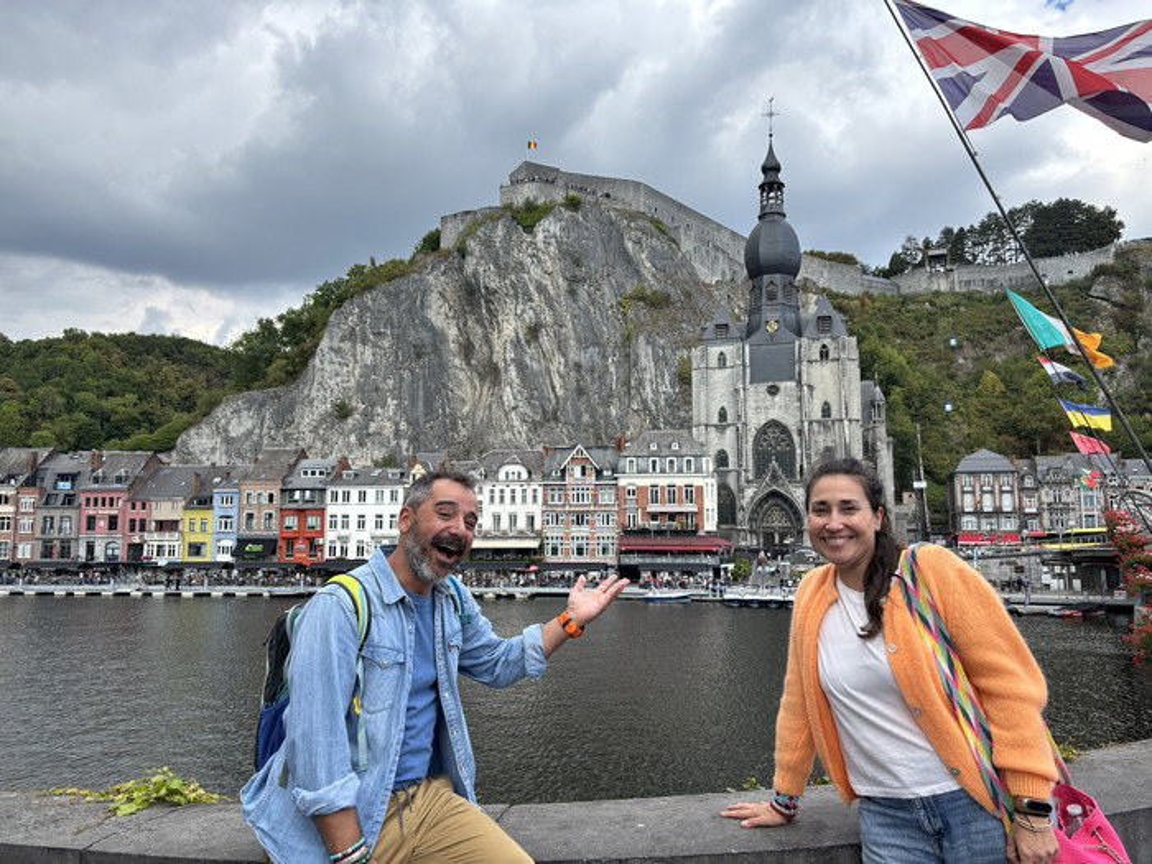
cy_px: 432
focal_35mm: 26
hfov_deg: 67.3
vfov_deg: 53.1
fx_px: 865
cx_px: 576
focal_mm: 5.96
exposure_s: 1/1543
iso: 50
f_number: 1.6
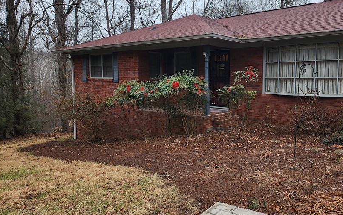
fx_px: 290
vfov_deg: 40.6
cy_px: 101
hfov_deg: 60.4
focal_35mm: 31
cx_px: 214
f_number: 1.8
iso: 64
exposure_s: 1/180
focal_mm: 6.4
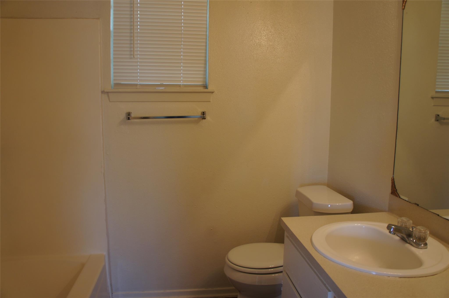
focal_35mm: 27
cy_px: 149
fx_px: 336
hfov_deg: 67.4
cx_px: 224
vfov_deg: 47.8
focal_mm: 18
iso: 200
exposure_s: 1/30
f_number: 4
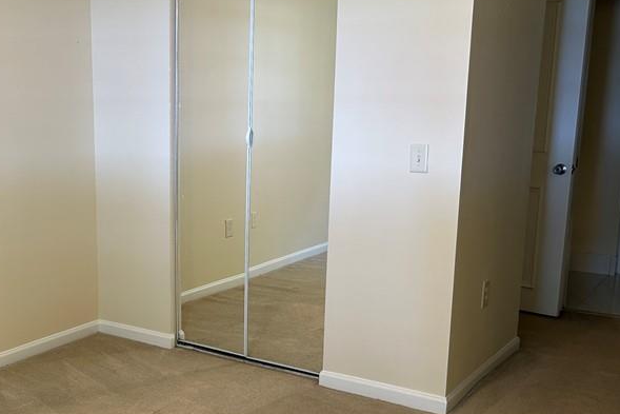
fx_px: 810
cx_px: 143
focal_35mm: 47
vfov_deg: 28.5
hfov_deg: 40.5
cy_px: 271
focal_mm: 5.7
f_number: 1.5
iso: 64
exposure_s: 1/60
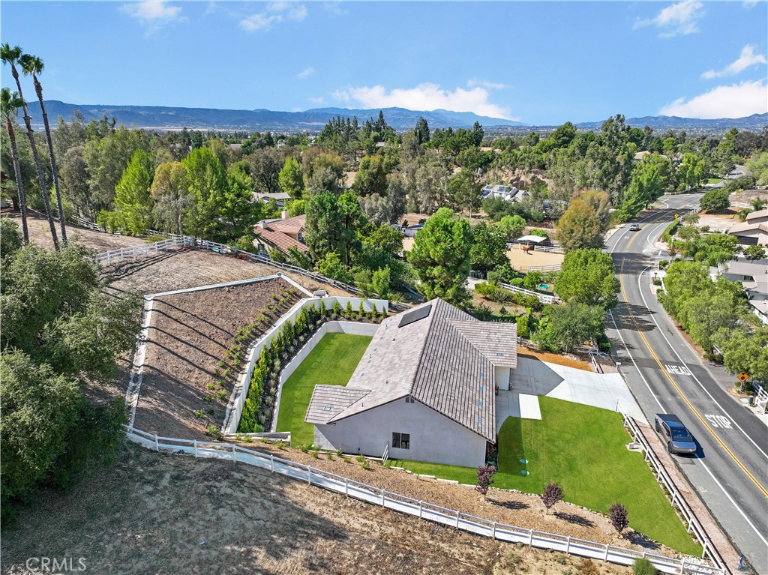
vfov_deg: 56.8
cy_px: 288
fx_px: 532
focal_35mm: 24
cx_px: 384
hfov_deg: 71.6
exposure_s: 1/240
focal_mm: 12.29
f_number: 2.8
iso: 120
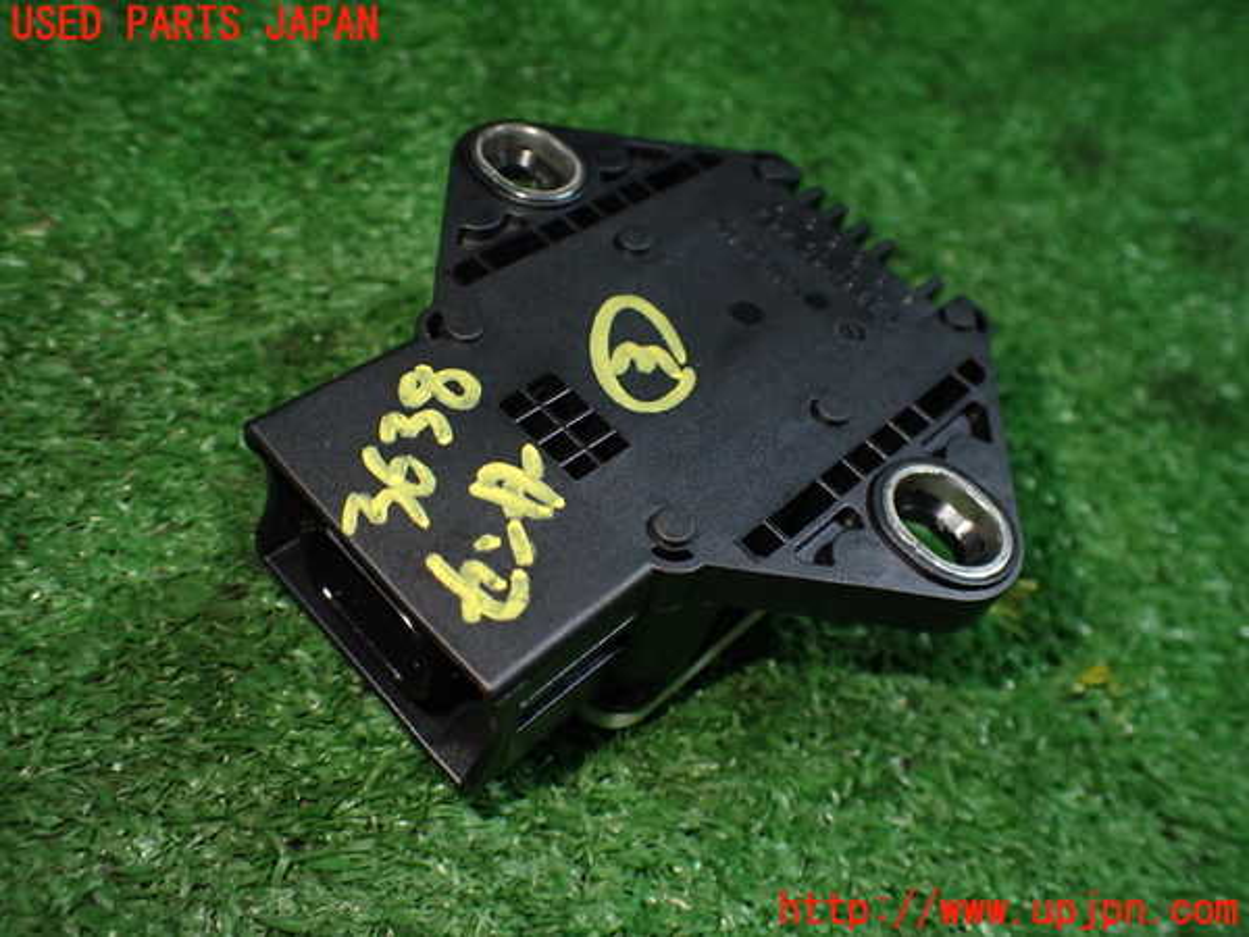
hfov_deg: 60.0
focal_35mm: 30
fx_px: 1082
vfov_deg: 46.8
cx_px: 624
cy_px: 468
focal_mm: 5.4
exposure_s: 1/125
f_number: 2.3
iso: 500
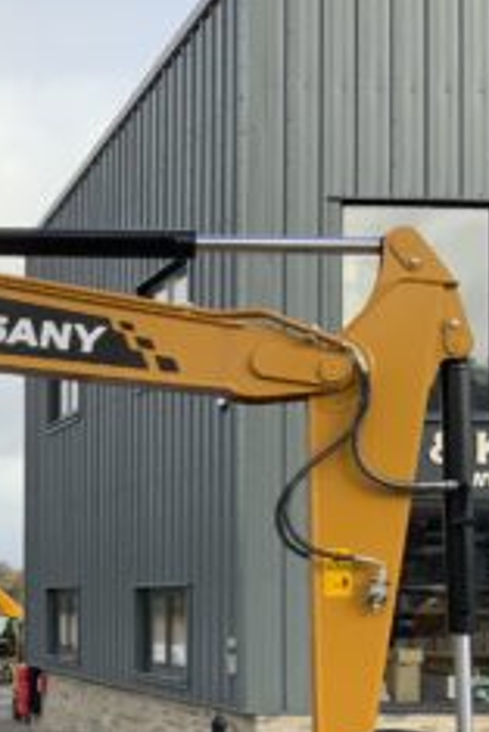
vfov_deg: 24.4
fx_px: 1668
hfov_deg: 15.8
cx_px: -162
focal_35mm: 82
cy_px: 567
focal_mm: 3
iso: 16
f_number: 1.8
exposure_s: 1/1412
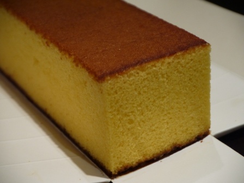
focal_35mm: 84
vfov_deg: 17.6
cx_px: 122
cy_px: 92
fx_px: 592
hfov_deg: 23.3
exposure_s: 1/80
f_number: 5.6
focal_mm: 42
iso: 1000
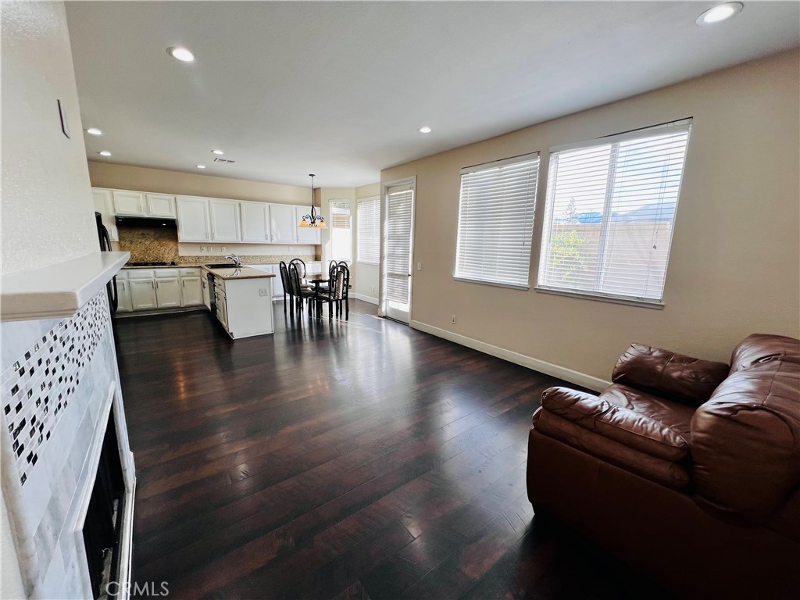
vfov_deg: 89.9
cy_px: 300
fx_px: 300
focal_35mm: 13
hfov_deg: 106.2
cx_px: 400
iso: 40
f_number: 1.8
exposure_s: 1/120
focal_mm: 1.57
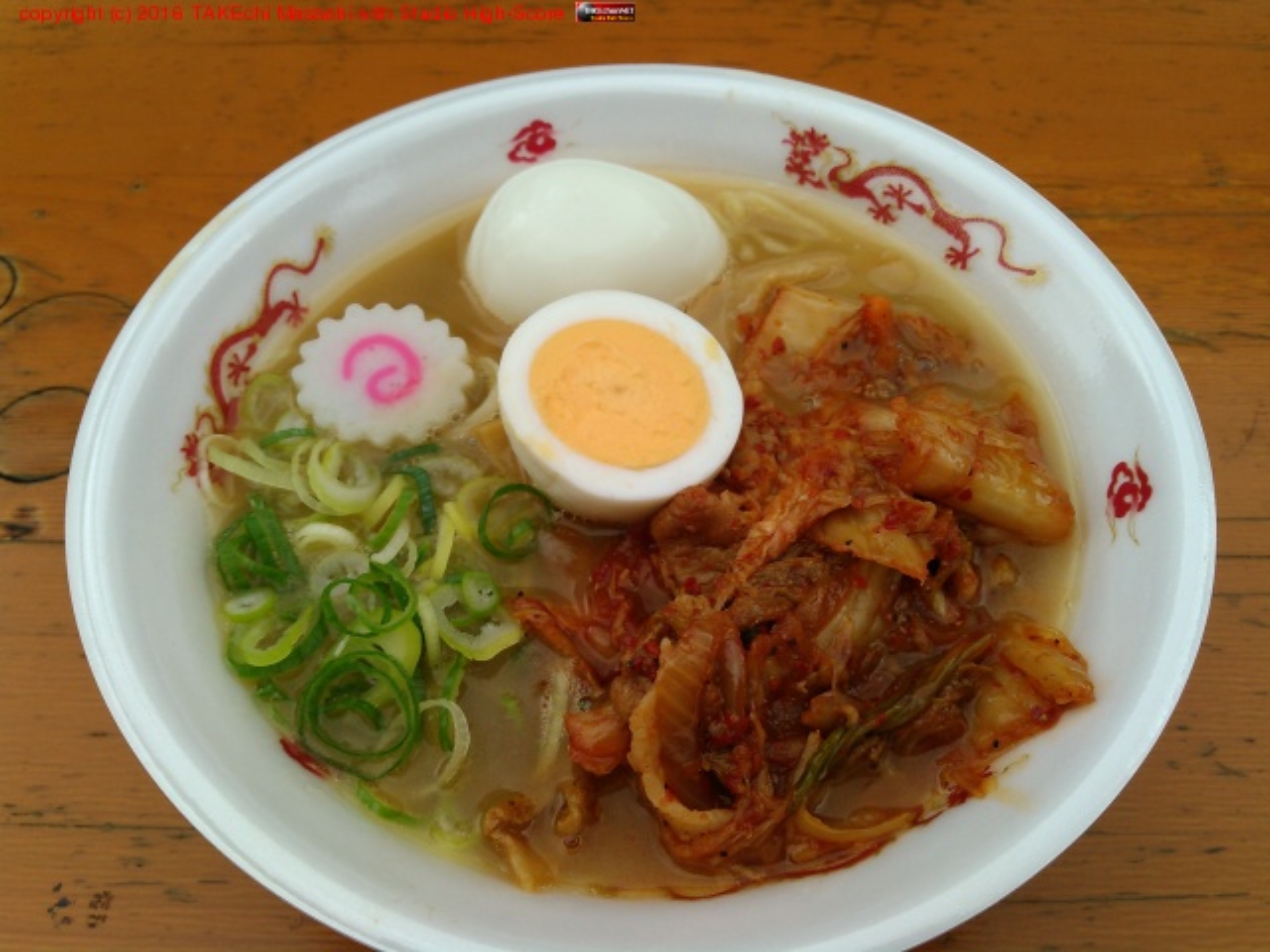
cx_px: 635
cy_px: 476
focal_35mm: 30
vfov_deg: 46.8
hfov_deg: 60.0
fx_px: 1101
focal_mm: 4
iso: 100
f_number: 2.4
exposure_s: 1/263
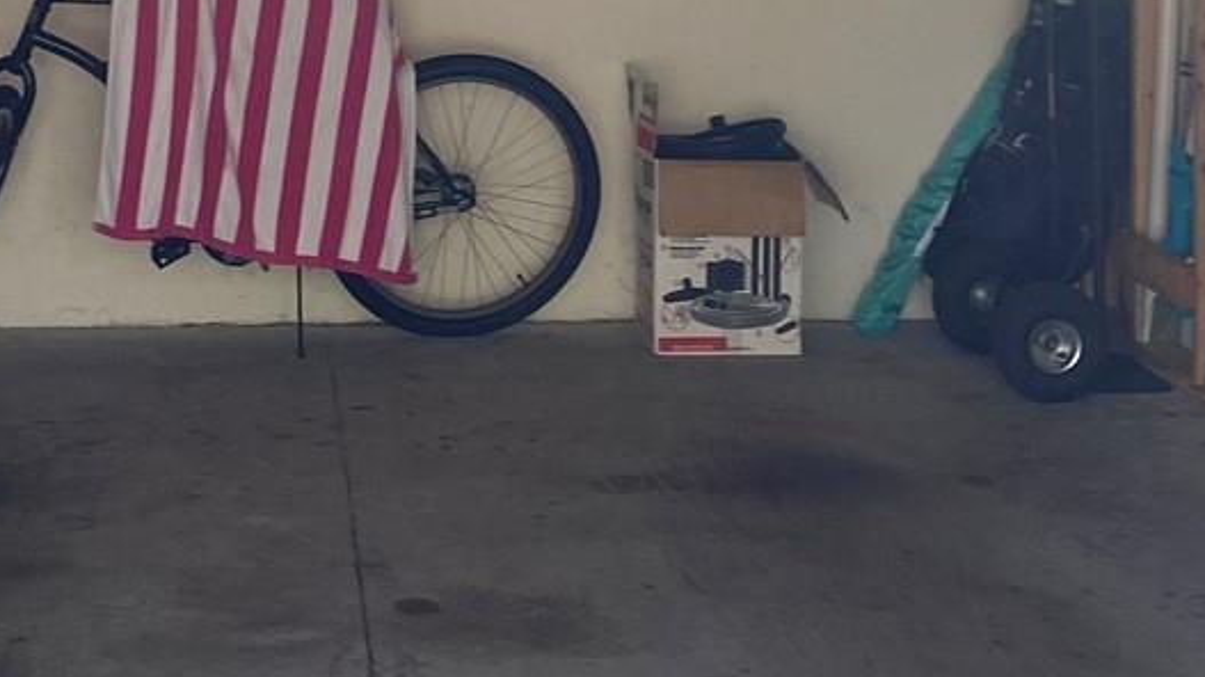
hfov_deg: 24.7
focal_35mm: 86
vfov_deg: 13.2
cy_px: -366
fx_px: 2747
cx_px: 604
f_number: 1.8
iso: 32
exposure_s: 1/124
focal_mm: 4.25
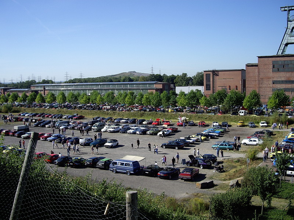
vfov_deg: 37.7
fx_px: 323
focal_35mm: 38
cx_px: 147
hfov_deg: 49.0
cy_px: 110
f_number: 5.6
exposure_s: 1/250
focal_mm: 7.9
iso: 50
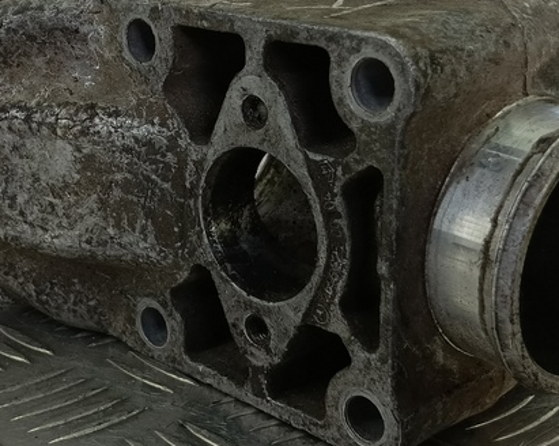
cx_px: 246
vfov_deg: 27.1
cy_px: 215
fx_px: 926
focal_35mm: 56
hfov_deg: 33.6
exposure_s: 1/100
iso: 147
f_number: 1.6
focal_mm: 4.11
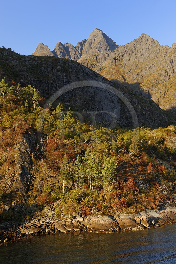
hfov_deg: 23.3
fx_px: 426
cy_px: 132
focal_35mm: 58
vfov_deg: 34.5
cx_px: 88
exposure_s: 1/160
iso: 200
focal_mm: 58
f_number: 9
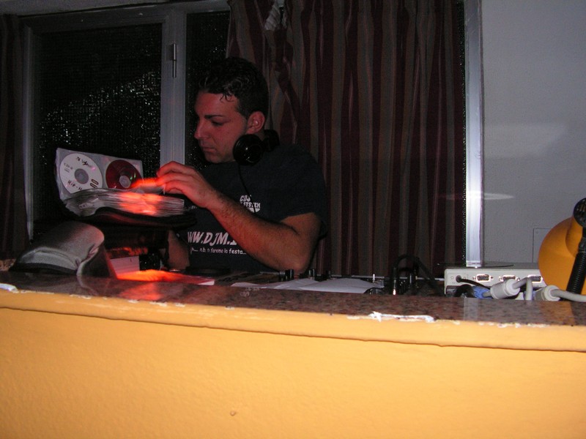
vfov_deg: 39.7
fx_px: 609
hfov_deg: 51.4
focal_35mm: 36
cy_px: 220
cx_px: 293
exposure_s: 1/40
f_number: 3.2
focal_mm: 6
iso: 200
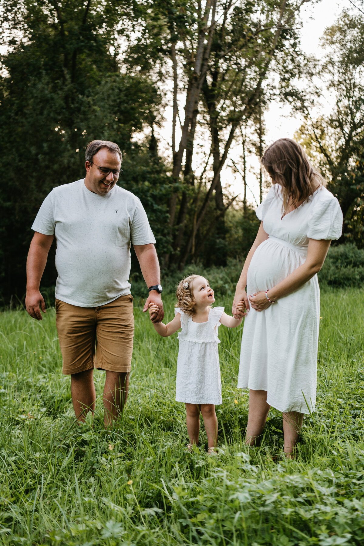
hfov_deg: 29.9
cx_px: 182
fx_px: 682
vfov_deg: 43.6
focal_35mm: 45
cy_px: 273
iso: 500
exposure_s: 1/320
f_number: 2.8
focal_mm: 45
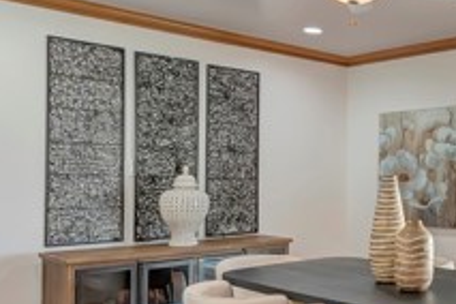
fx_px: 570
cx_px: 477
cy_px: 173
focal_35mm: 45
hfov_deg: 37.8
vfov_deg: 29.8
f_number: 5.6
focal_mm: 10
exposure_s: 1/25
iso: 100
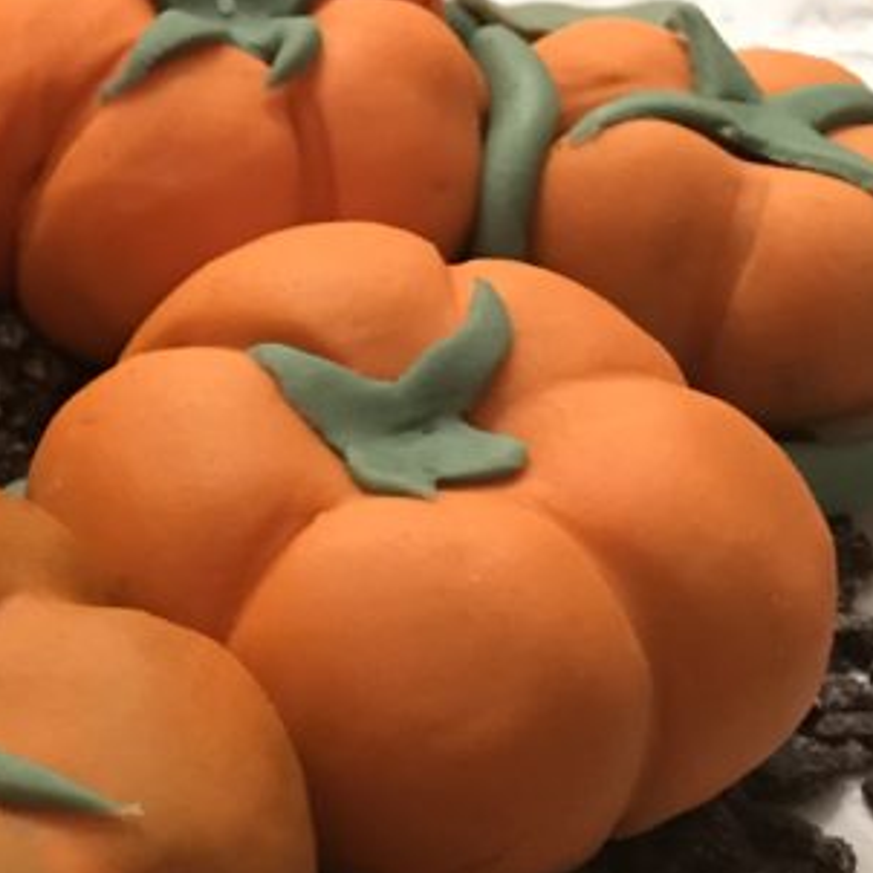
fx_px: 2397
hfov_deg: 18.6
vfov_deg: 20.6
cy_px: 569
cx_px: -387
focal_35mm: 84
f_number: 1.8
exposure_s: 1/7
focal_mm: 3.99
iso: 100
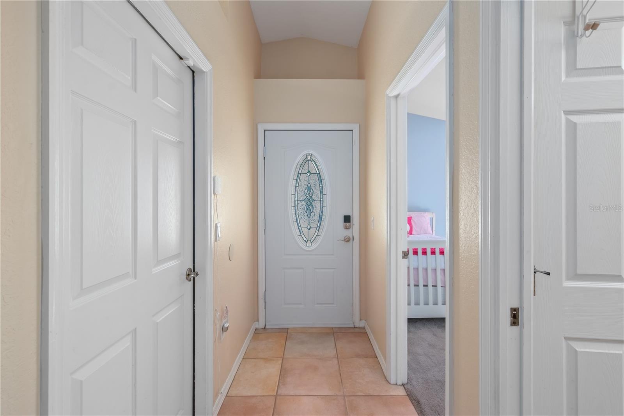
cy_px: 208
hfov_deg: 100.4
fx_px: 260
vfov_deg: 77.3
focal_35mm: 15
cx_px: 312
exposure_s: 1/1.67
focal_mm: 10
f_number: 9
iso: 100
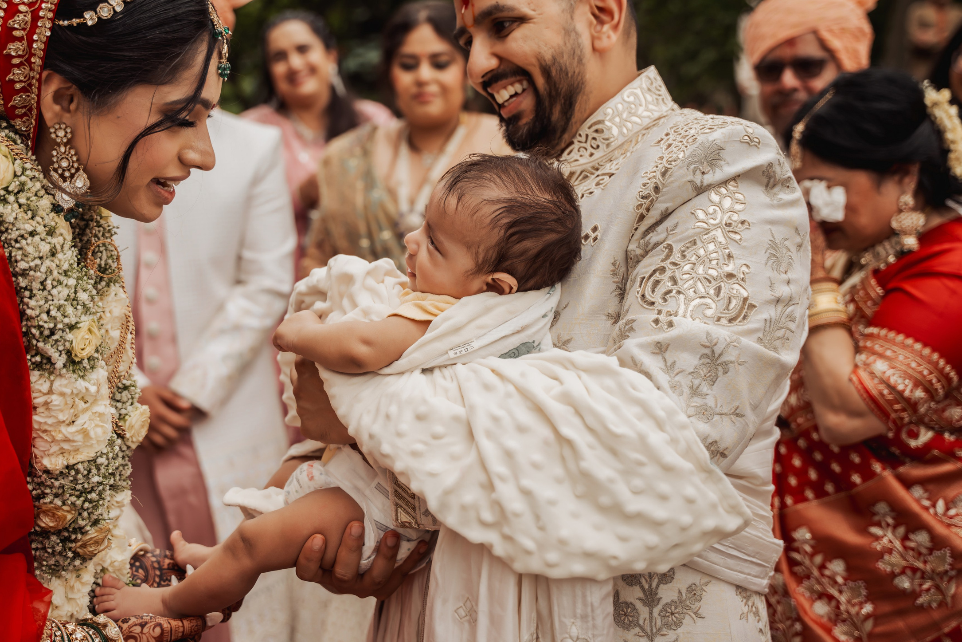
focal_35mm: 46
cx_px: 436
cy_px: 294
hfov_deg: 42.3
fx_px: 1242
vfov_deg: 29.0
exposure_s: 1/800
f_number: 2.8
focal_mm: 39.4
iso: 100
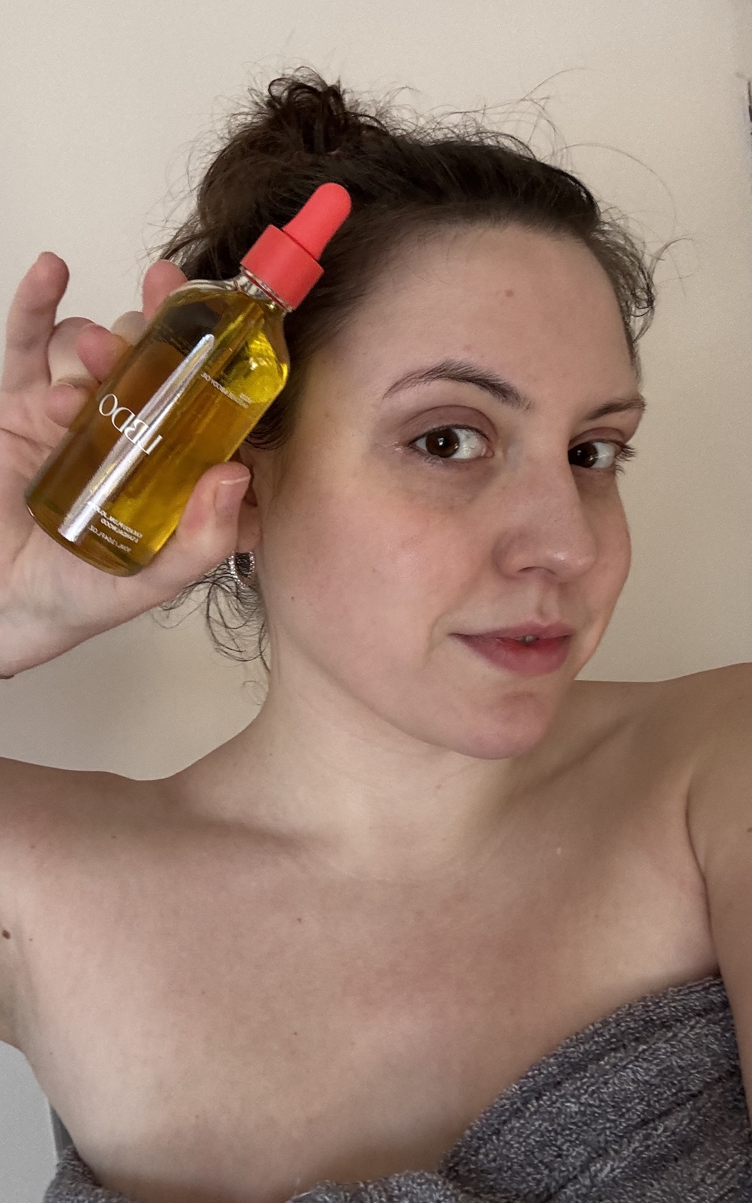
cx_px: 316
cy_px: 605
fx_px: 1049
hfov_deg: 39.3
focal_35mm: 32
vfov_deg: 59.7
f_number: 1.9
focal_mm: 2.69
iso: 200
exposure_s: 1/60
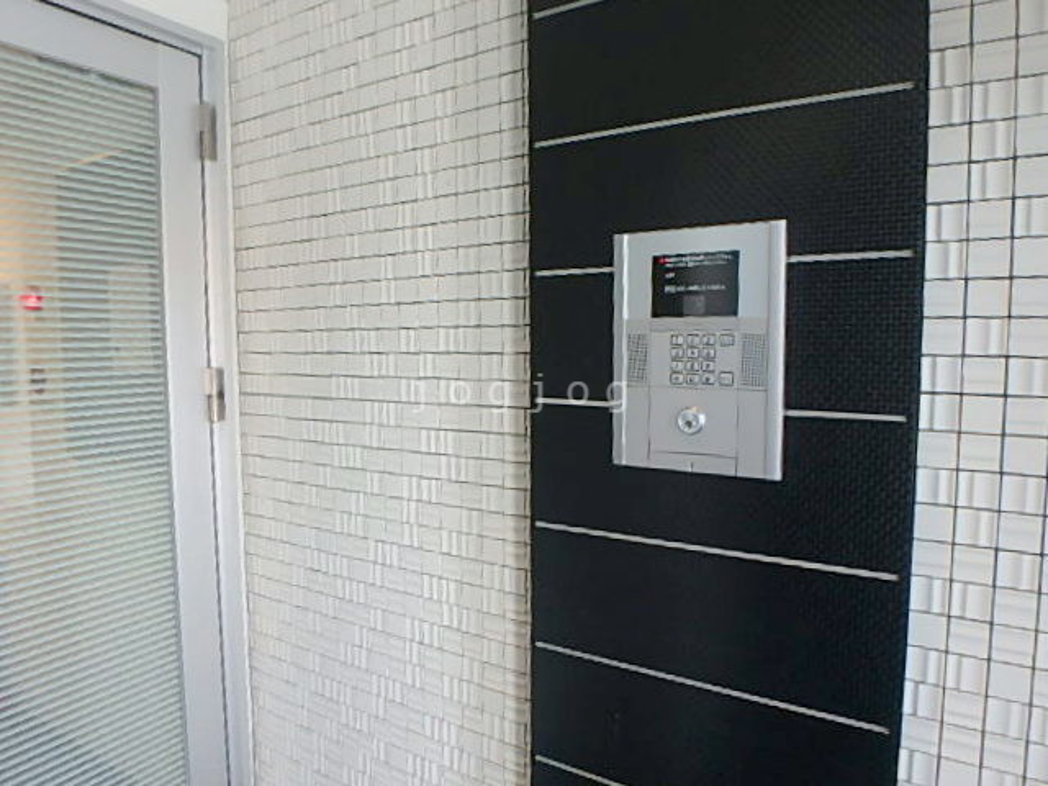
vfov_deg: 63.4
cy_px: 393
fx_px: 636
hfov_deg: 79.0
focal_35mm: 21
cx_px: 524
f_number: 3.5
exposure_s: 1/30
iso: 200
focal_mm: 3.7
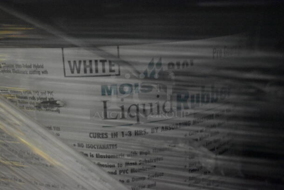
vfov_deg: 28.1
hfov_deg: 41.1
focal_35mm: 48
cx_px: 142
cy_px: 95
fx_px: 379
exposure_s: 1/40
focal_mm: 32
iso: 12800
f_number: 4.5
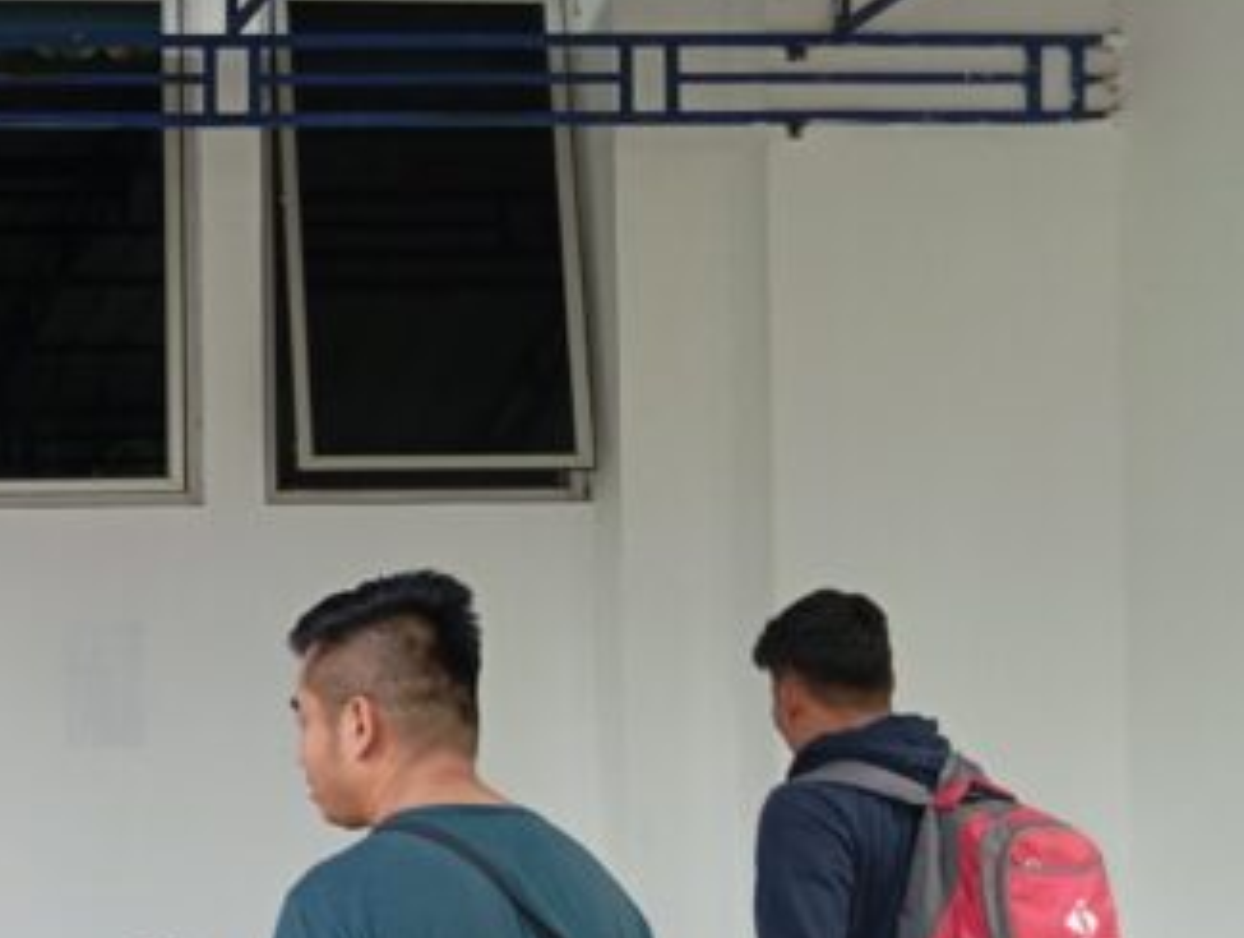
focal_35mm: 69
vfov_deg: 20.6
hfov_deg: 25.5
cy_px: 978
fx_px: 2484
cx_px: -214
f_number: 1.8
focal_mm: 4.25
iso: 70
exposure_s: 1/100
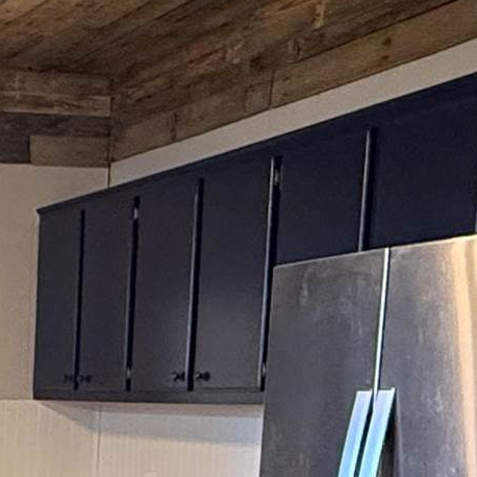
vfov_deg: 19.6
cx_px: -247
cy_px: 585
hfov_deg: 18.4
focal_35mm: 83
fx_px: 1294
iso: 640
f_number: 2.2
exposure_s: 1/60
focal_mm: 2.22
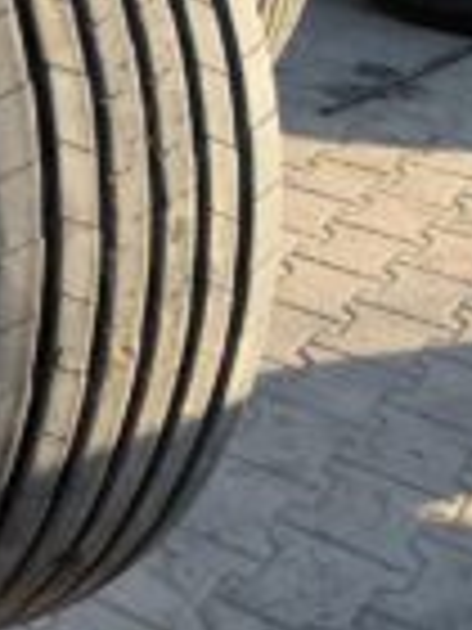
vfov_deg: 24.3
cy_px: 209
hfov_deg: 16.3
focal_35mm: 80
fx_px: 1454
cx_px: -301
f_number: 1.8
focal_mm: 4.25
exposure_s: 1/252
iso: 25
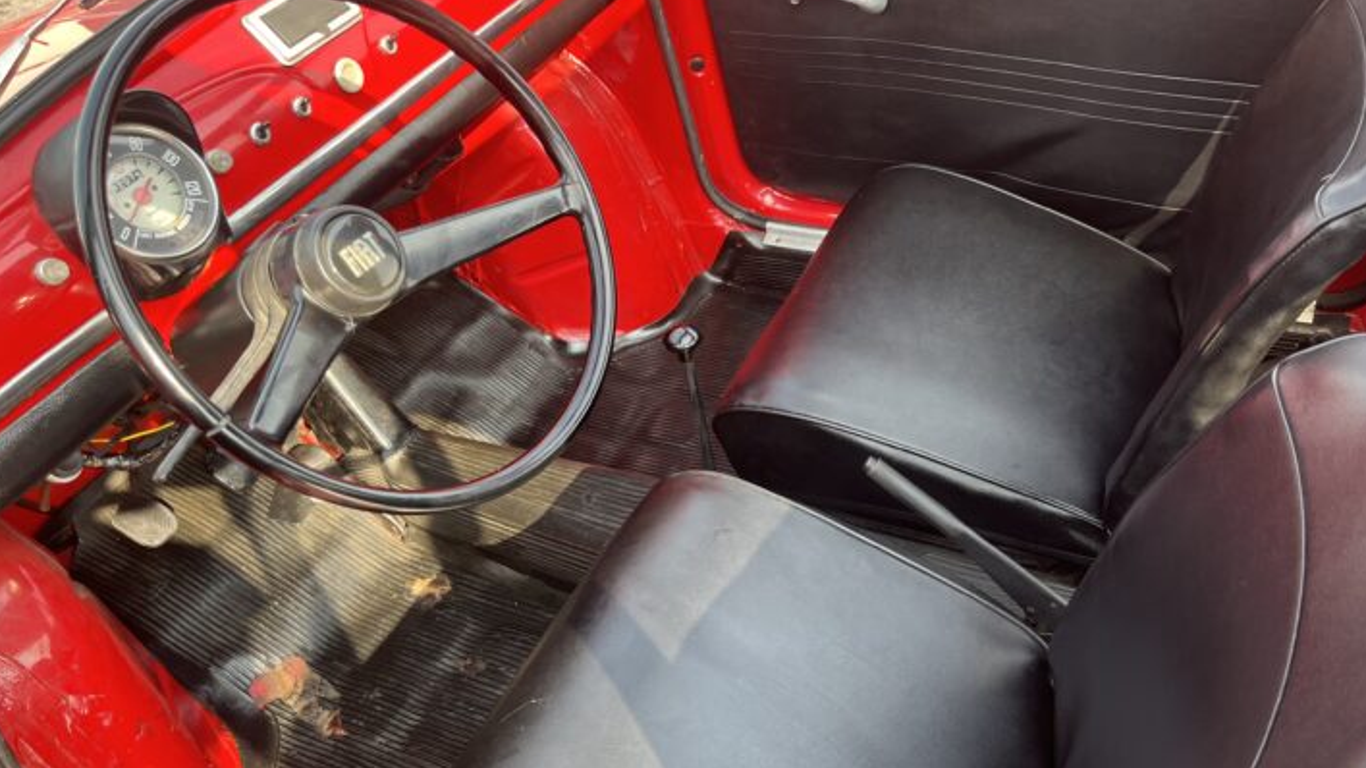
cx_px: 760
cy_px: 425
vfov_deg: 36.6
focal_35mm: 32
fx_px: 1159
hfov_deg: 60.9
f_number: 1.6
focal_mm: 5.1
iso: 64
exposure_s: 1/172
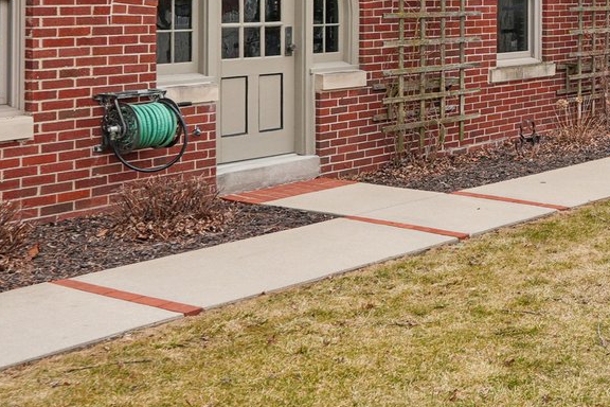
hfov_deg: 26.3
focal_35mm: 64
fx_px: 1084
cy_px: -51
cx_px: 810
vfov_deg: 20.2
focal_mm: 18
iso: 100
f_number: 6.3
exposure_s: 1/200
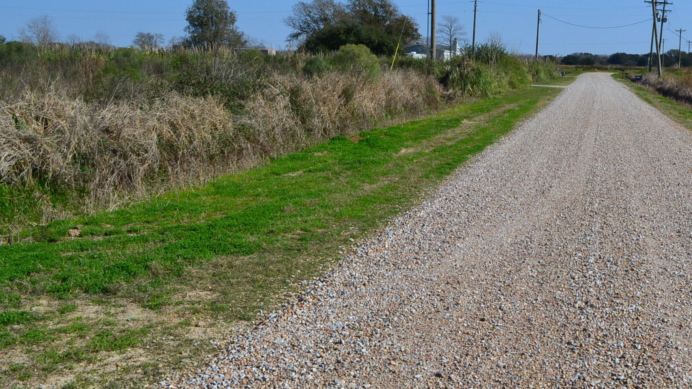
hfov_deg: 40.6
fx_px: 917
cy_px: 130
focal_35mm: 50
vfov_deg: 23.8
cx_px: 484
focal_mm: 22
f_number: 11
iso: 360
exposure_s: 1/500
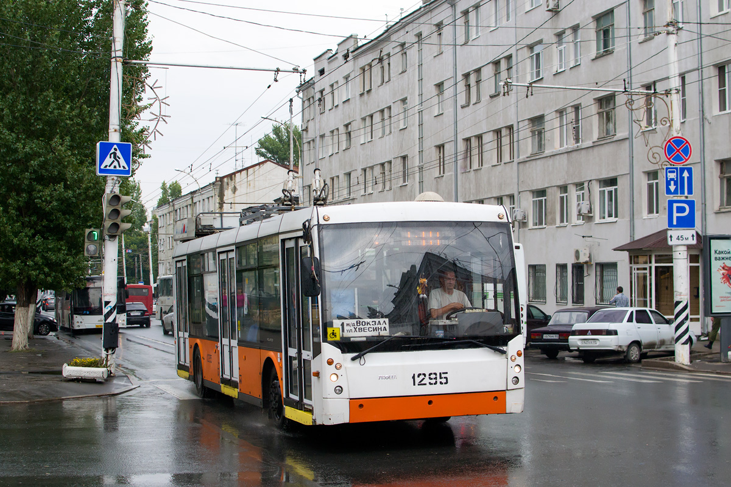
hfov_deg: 37.9
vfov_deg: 25.8
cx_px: 366
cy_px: 244
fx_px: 1066
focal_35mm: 52
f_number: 5
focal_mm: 35
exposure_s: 1/1000
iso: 800
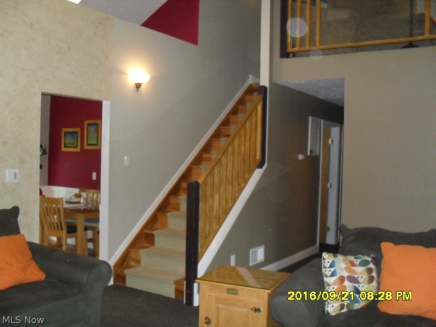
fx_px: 441
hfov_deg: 52.6
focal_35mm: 35
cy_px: 164
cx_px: 218
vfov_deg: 40.7
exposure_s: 1/45
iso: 400
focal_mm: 6.3
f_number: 3.2
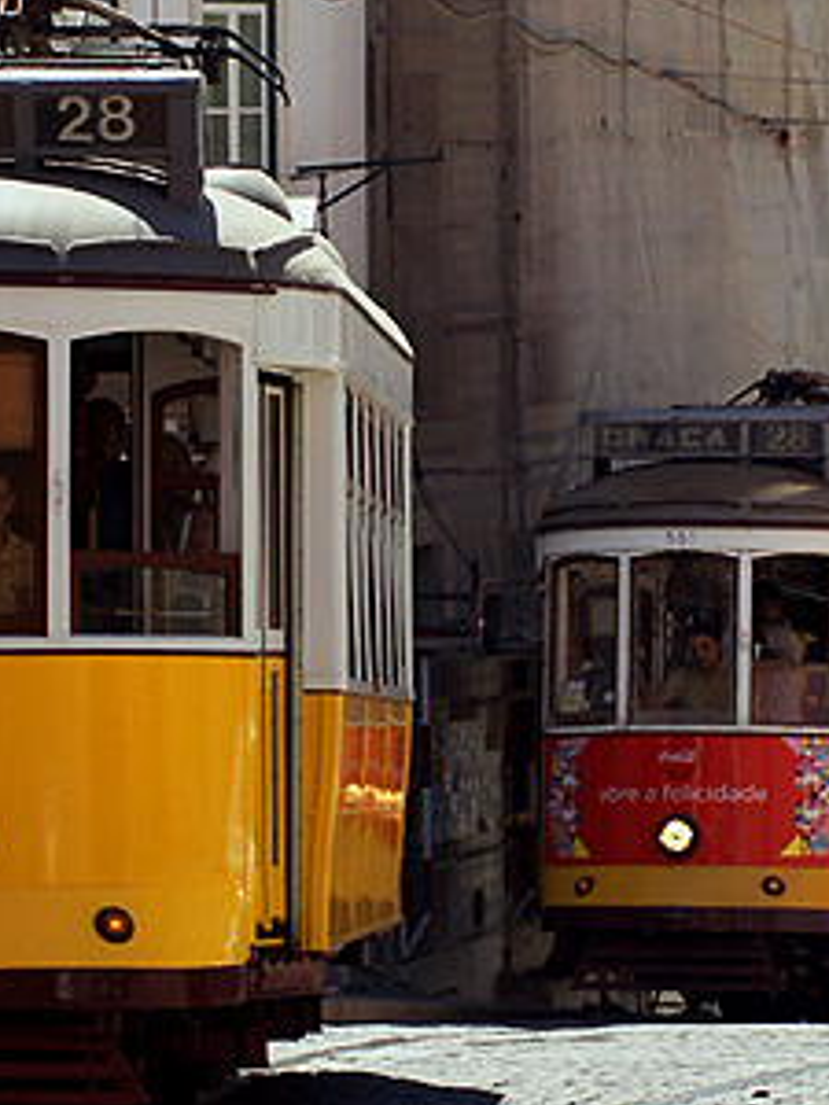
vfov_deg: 6.7
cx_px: 416
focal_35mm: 295
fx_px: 9420
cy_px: 490
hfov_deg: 5.0
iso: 200
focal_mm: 60
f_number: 5.6
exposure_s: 1/500
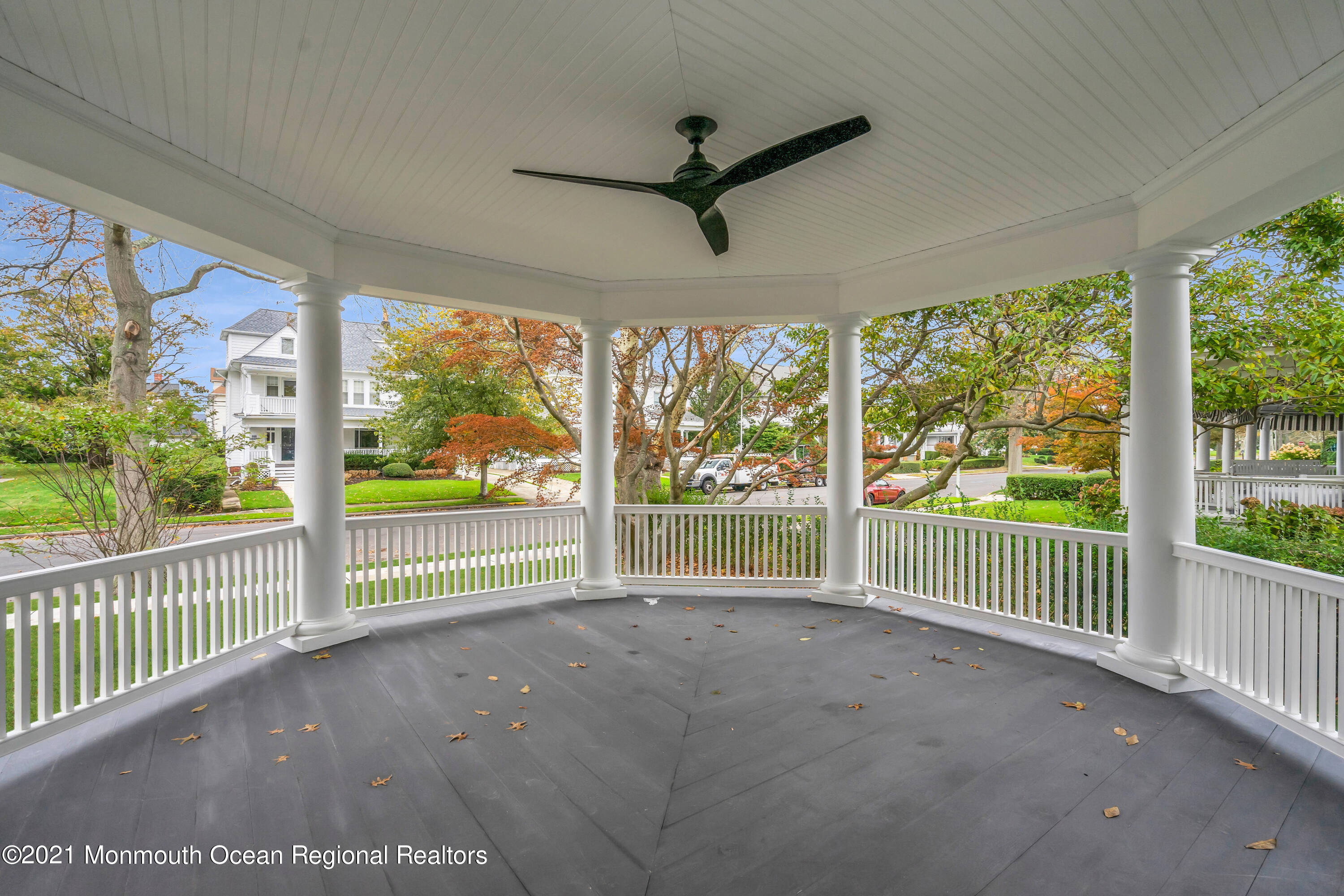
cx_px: 672
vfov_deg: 73.7
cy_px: 448
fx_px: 597
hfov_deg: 96.7
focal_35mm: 16
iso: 100
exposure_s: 1/30
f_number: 8
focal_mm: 16
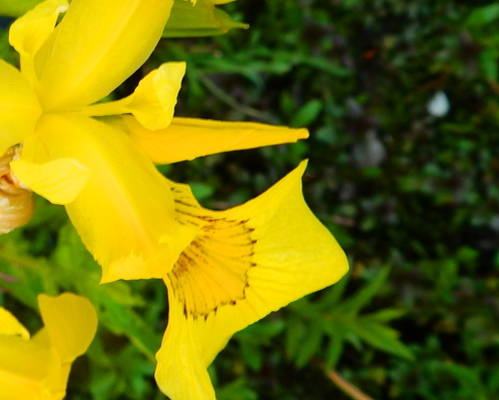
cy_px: 139
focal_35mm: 72
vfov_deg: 21.2
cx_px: -57
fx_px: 1063
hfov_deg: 24.5
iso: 80
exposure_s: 1/40
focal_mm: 5.7
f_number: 3.7
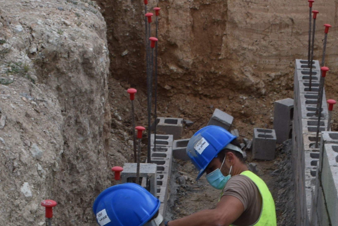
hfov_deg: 15.5
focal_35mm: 132
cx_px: 223
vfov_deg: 10.0
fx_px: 1239
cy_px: 344
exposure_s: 1/320
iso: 200
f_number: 9
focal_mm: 24
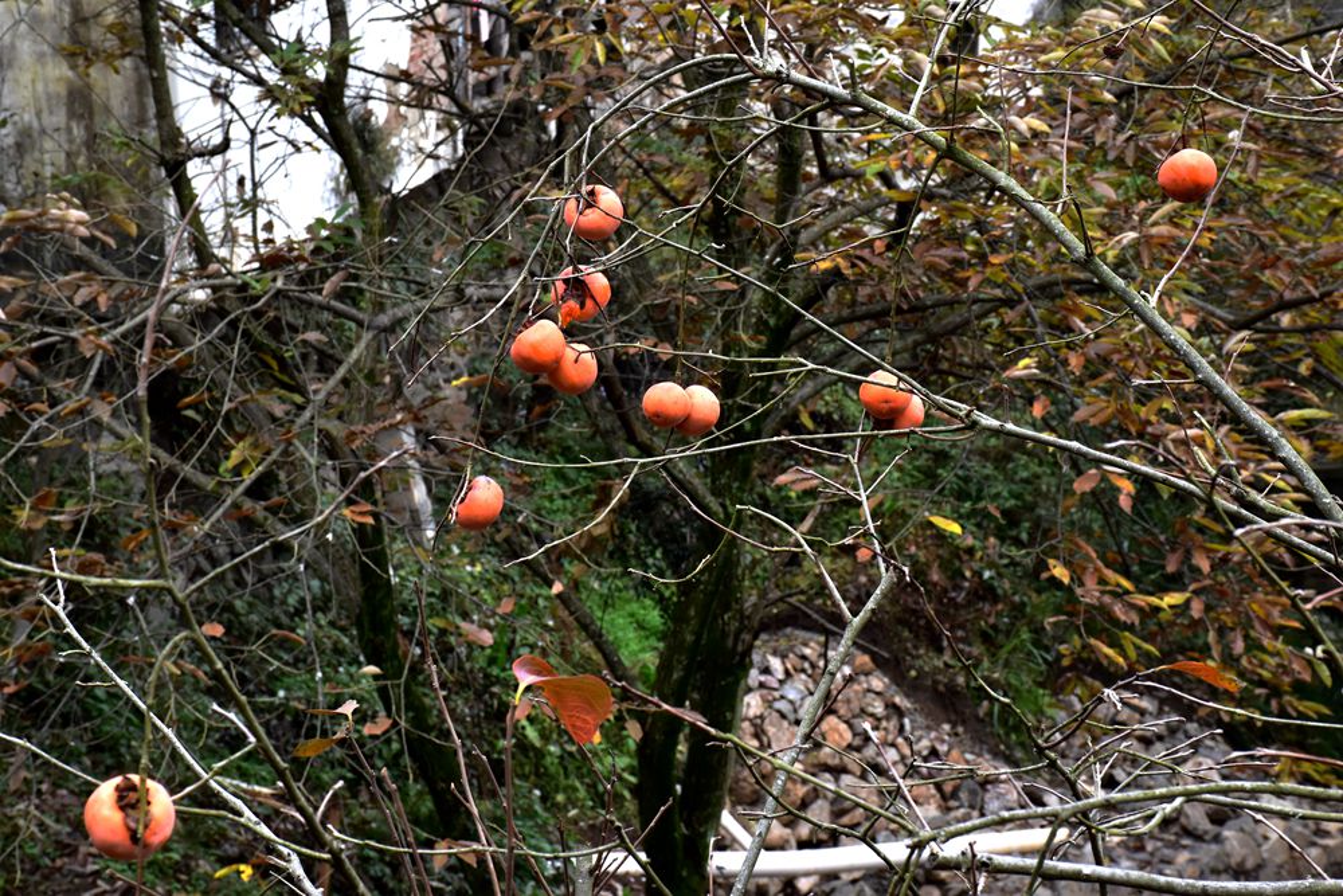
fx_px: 4197
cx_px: 672
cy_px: 448
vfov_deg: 12.2
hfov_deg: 18.2
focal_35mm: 112
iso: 800
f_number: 9
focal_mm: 75
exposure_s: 1/125
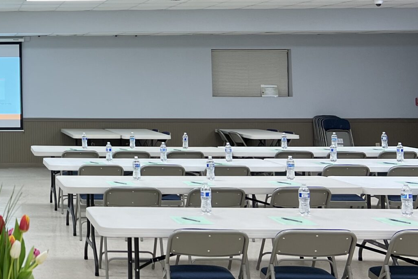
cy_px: 37
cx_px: -44
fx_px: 778
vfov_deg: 20.0
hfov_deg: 27.5
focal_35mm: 67
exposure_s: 1/60
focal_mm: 5.7
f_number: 1.5
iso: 80
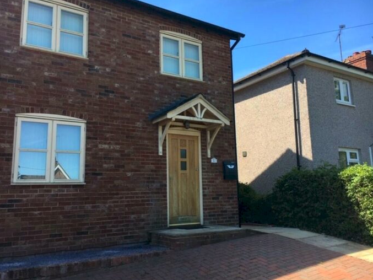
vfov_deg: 46.8
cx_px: 182
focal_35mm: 30
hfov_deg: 59.9
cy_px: 139
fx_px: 323
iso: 25
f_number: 2.2
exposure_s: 1/680
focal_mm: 4.15
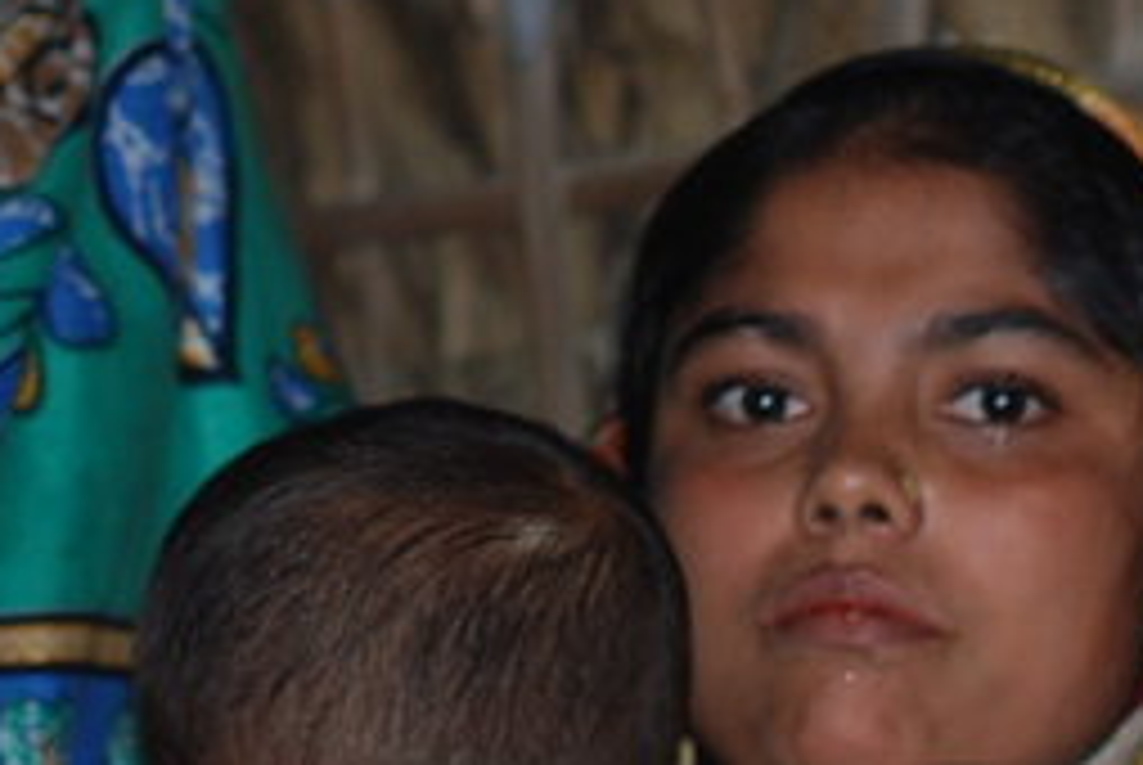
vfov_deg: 4.5
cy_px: -497
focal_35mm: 302
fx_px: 9599
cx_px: -18
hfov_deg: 6.8
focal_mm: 50
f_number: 3.2
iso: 160
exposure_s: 1/60
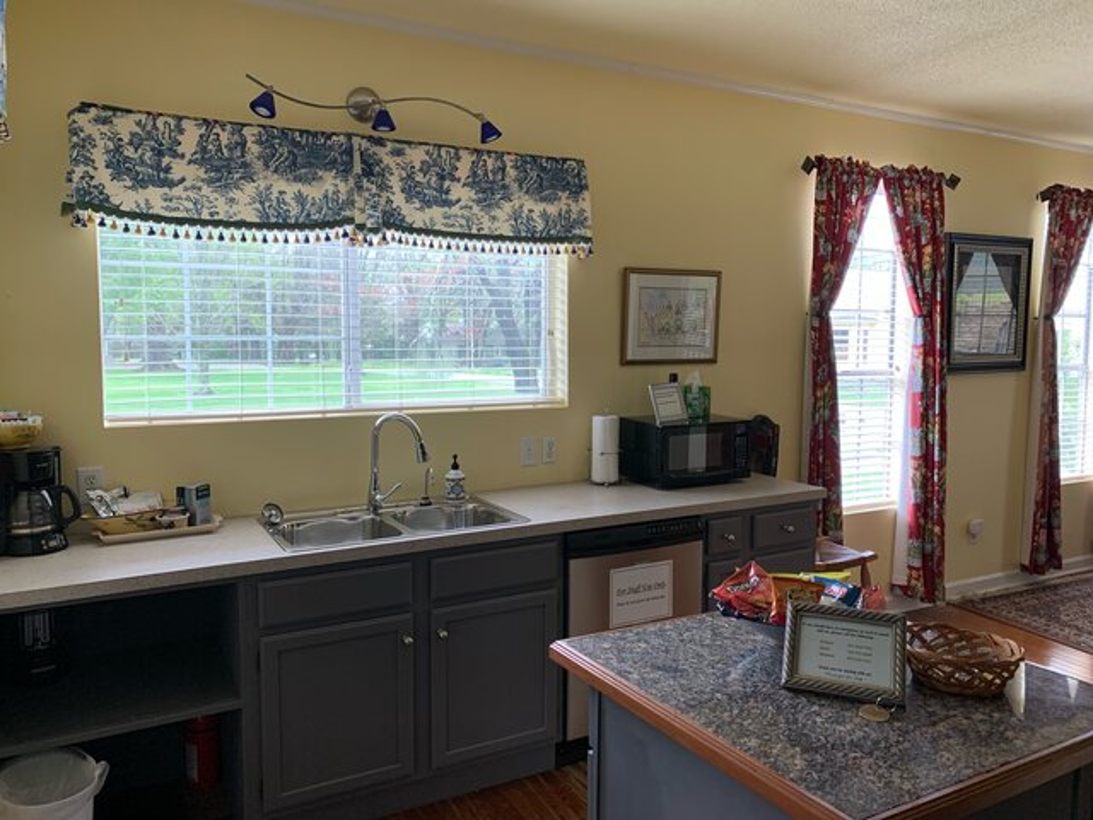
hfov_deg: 67.3
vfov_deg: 53.1
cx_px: 546
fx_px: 821
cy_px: 410
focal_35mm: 26
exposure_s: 1/60
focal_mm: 4.25
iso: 125
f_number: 1.8
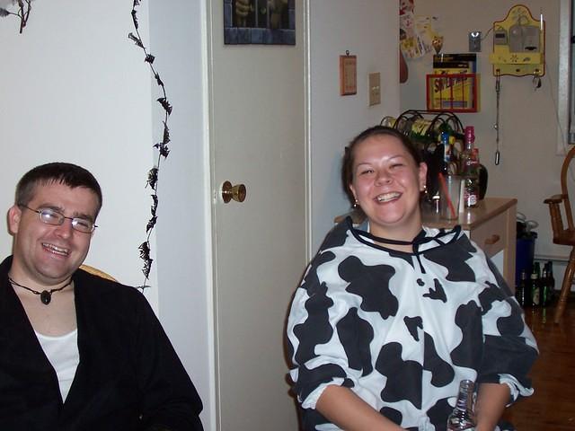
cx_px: 288
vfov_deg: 25.7
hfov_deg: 33.8
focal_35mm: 57
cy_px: 216
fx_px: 947
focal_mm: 8.6
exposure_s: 1/60
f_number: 3.4
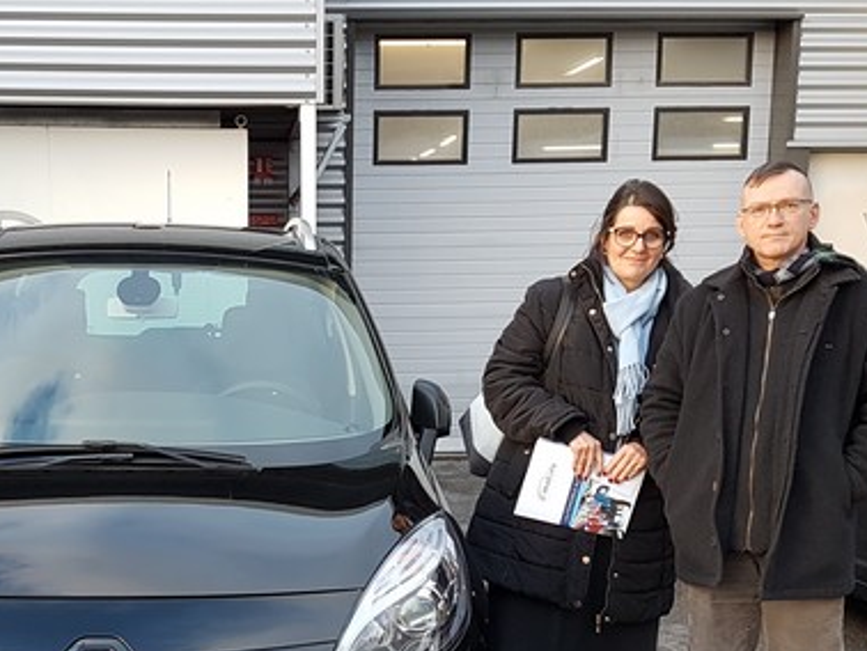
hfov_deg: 34.5
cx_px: 273
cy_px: 555
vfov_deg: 25.9
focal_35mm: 55
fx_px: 1378
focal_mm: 4.2
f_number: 1.7
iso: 80
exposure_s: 1/100
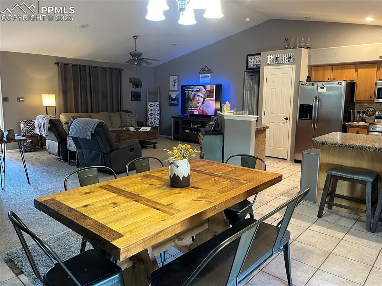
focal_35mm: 26
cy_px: 143
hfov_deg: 67.3
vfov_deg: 53.0
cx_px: 191
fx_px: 287
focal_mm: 5.1
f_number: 1.6
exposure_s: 1/60
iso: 320
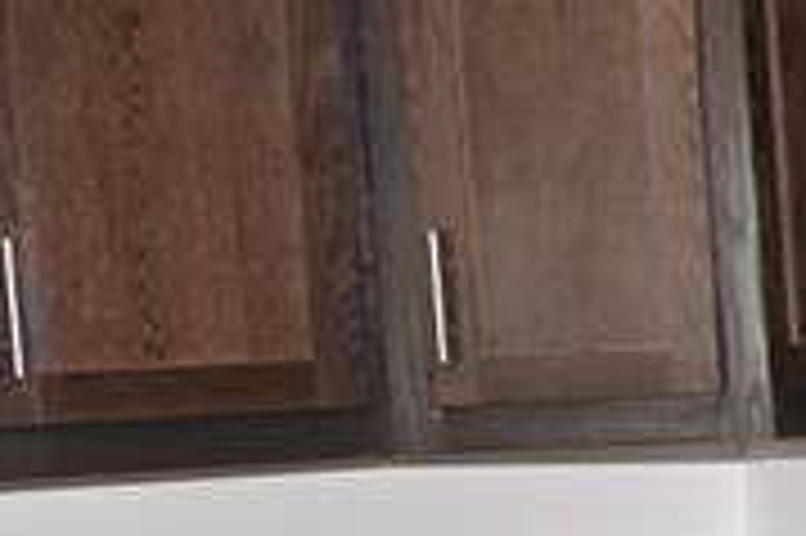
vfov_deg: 8.0
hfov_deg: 10.0
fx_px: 3825
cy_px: 525
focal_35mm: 171
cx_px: 2155
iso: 400
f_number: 4
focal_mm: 30
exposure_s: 1/60
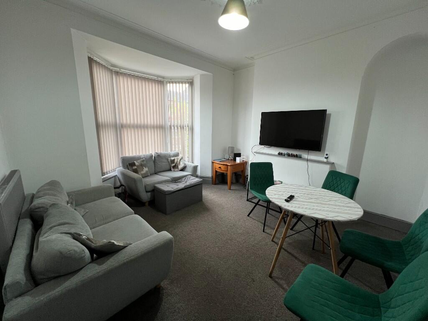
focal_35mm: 13
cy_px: 160
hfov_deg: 106.2
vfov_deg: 89.9
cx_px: 214
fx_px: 161
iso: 200
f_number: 1.8
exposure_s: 1/50
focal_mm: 1.57
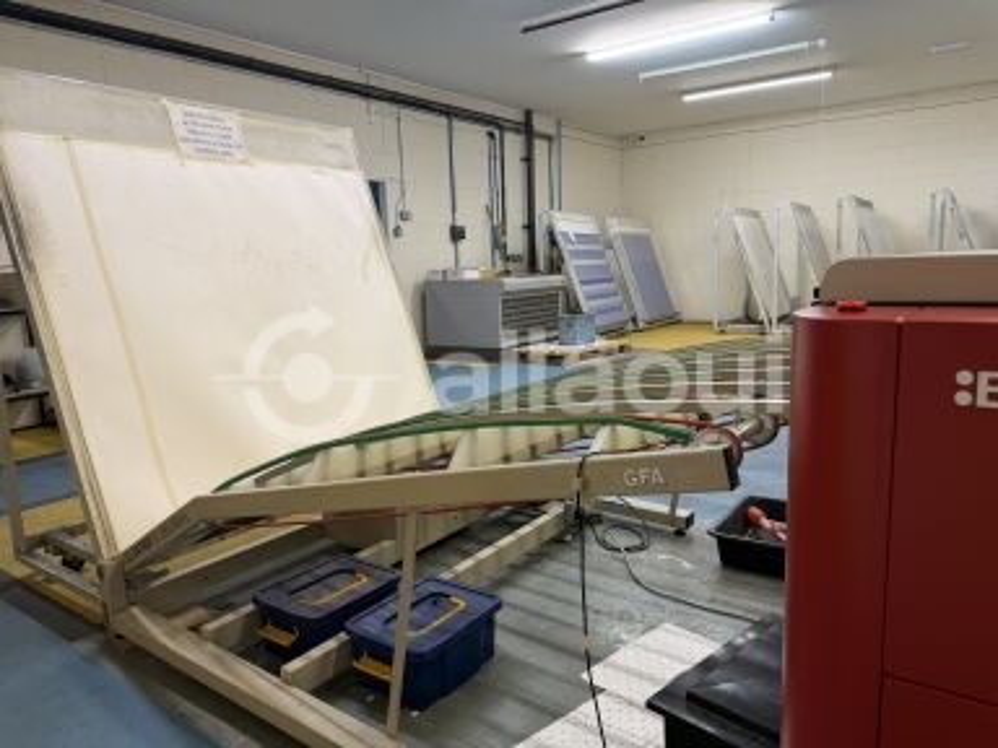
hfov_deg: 71.6
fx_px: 692
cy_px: 374
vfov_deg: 56.8
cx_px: 499
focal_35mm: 24
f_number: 1.78
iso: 100
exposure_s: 1/100
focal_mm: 6.76
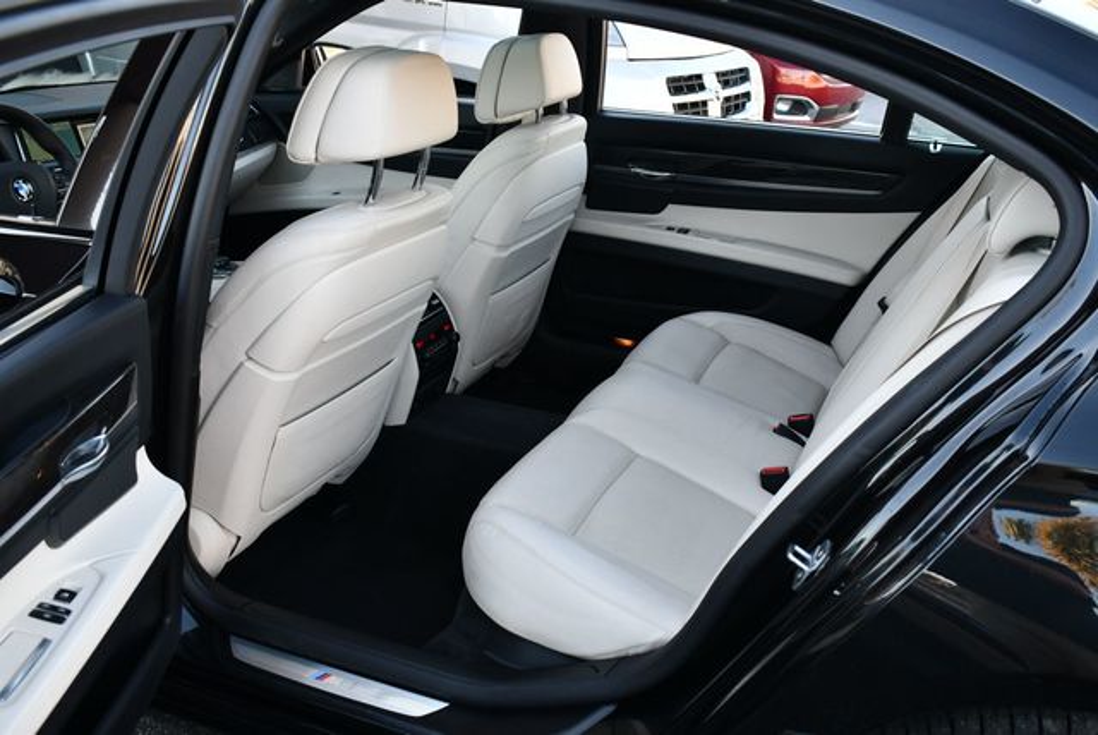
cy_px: 368
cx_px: 549
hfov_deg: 53.1
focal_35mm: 36
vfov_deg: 36.9
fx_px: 1099
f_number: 4
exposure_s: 1/250
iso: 400
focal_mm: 18
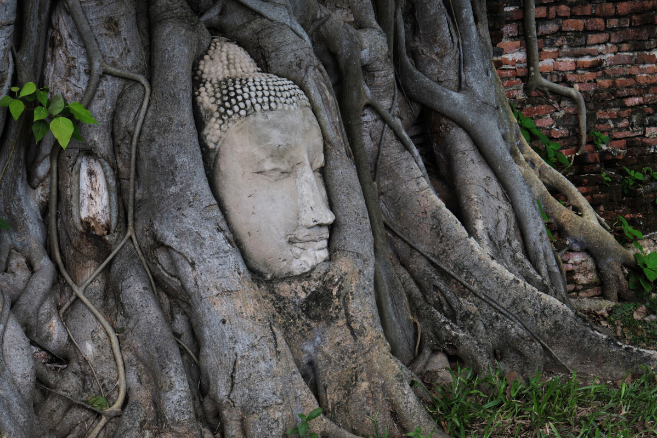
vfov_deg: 11.5
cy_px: 224
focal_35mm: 119
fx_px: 2172
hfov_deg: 17.2
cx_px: 342
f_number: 9
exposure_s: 1/25
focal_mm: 58.6
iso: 320
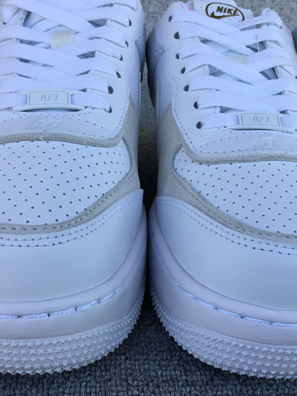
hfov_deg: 34.3
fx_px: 480
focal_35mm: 42
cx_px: 152
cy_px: 200
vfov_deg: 44.8
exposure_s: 1/286
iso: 25
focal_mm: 3.3
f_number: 2.4
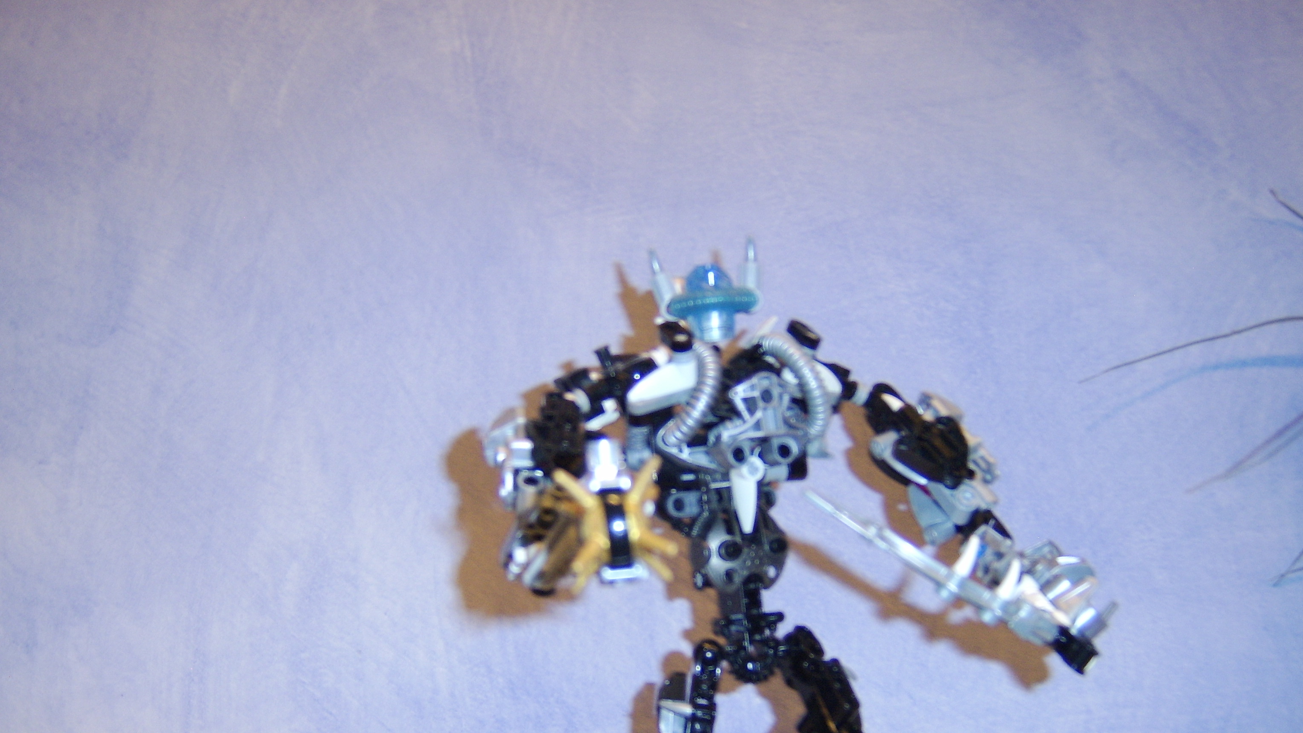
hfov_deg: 58.0
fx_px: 1175
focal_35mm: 34
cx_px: 655
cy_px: 460
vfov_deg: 34.5
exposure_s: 1/30
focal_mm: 8.13
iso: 141
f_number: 2.7
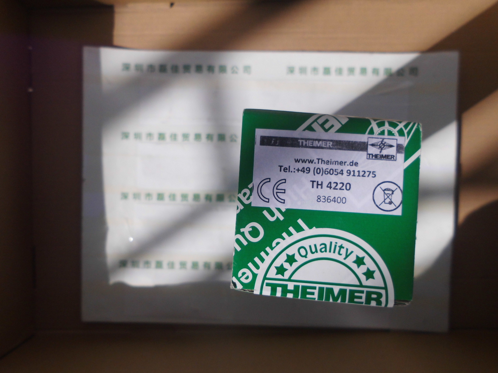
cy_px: 186
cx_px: 249
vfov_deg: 53.1
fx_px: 374
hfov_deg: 67.3
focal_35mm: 26
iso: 100
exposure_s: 1/469
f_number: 8
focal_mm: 4.6
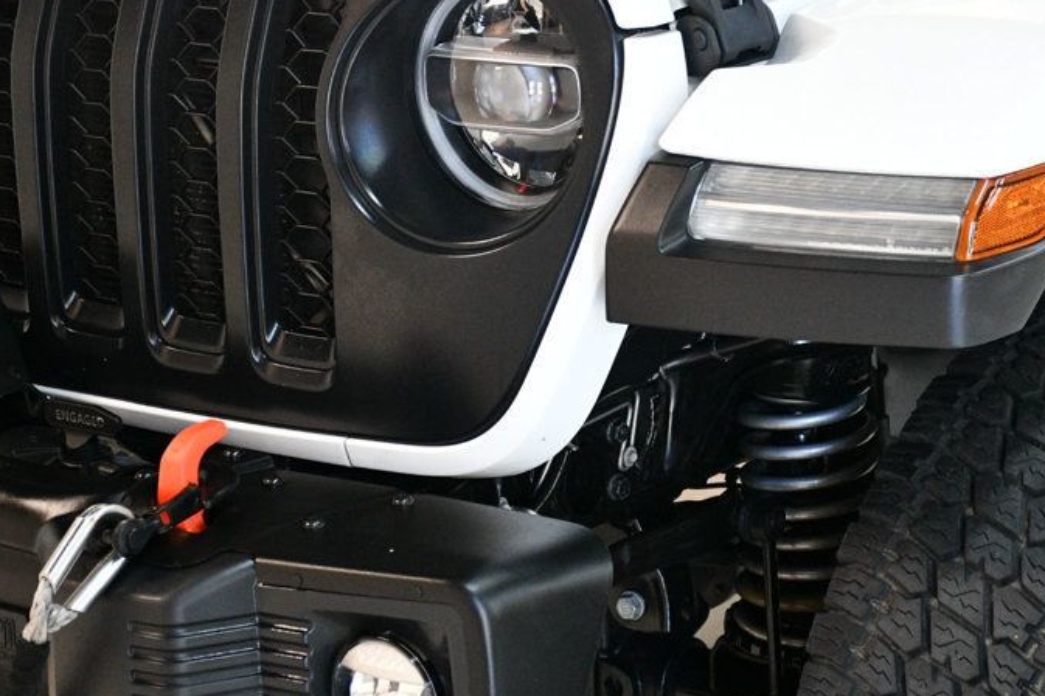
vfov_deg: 13.4
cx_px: 781
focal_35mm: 102
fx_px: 2959
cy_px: 364
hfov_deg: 19.9
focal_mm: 45
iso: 3200
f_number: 4.5
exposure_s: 1/125
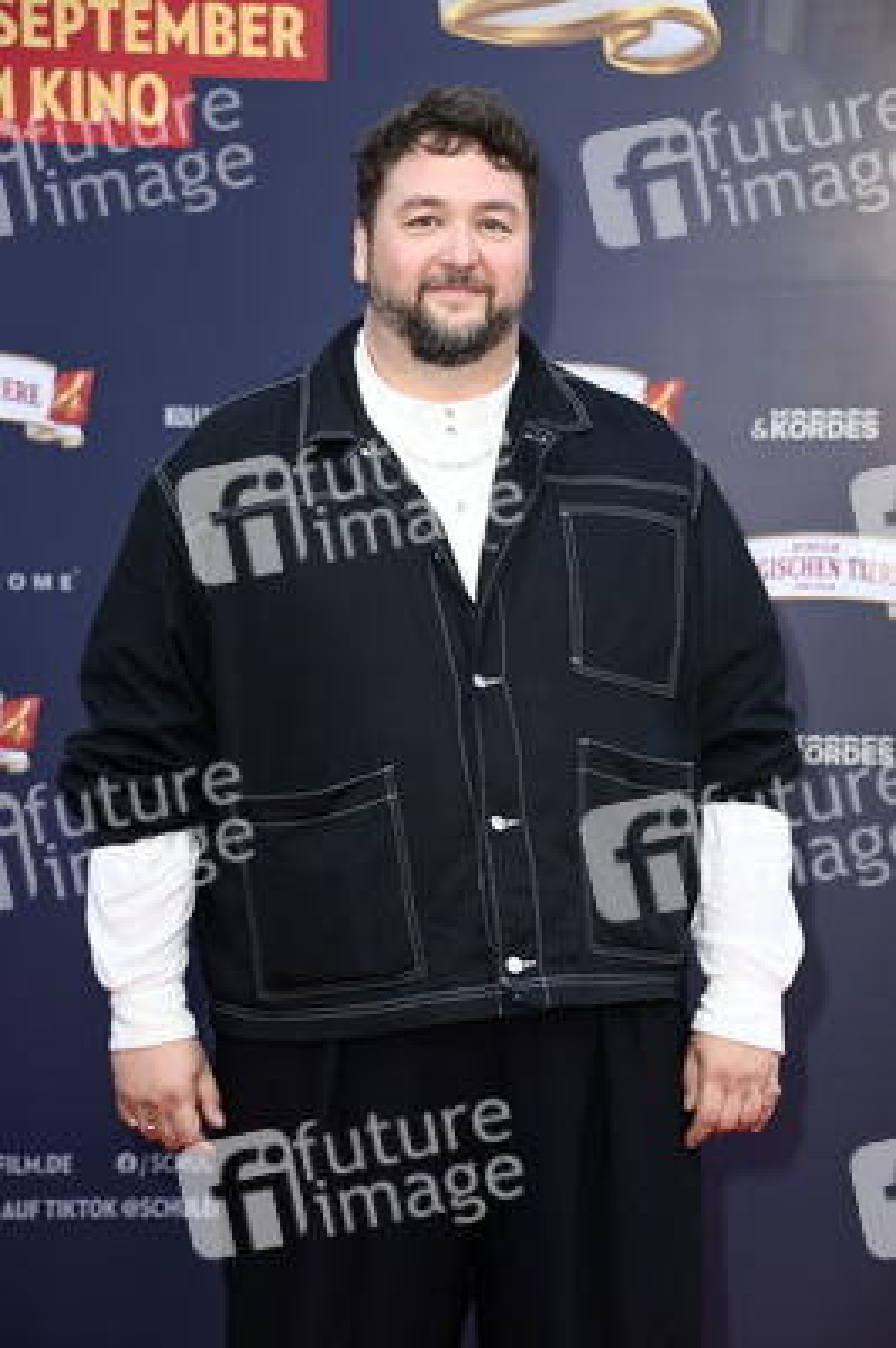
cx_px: 448
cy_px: 674
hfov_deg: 15.2
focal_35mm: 90
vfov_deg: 22.6
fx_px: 3366
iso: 640
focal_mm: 90
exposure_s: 1/250
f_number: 5.6
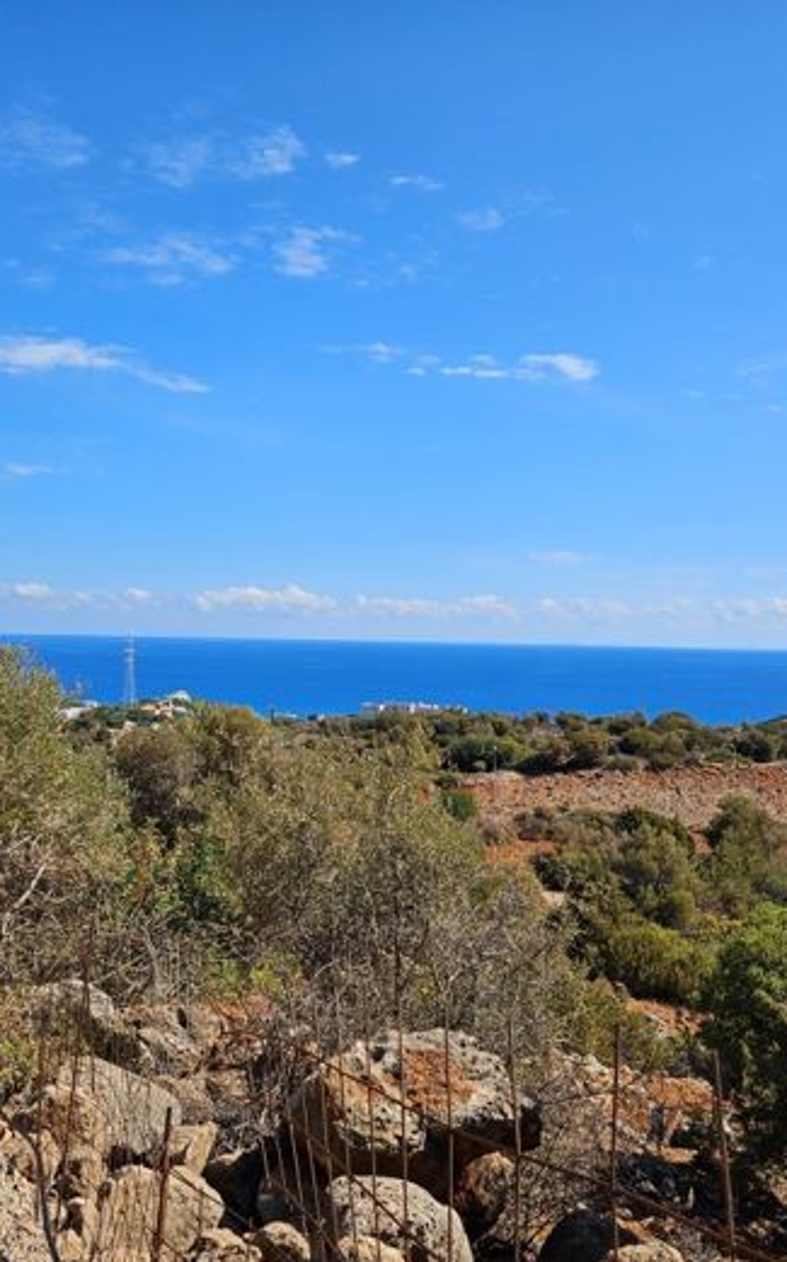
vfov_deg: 58.2
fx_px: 1134
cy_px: 630
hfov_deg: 38.2
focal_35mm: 33
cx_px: 362
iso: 25
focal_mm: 5.4
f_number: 1.8
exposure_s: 1/2745
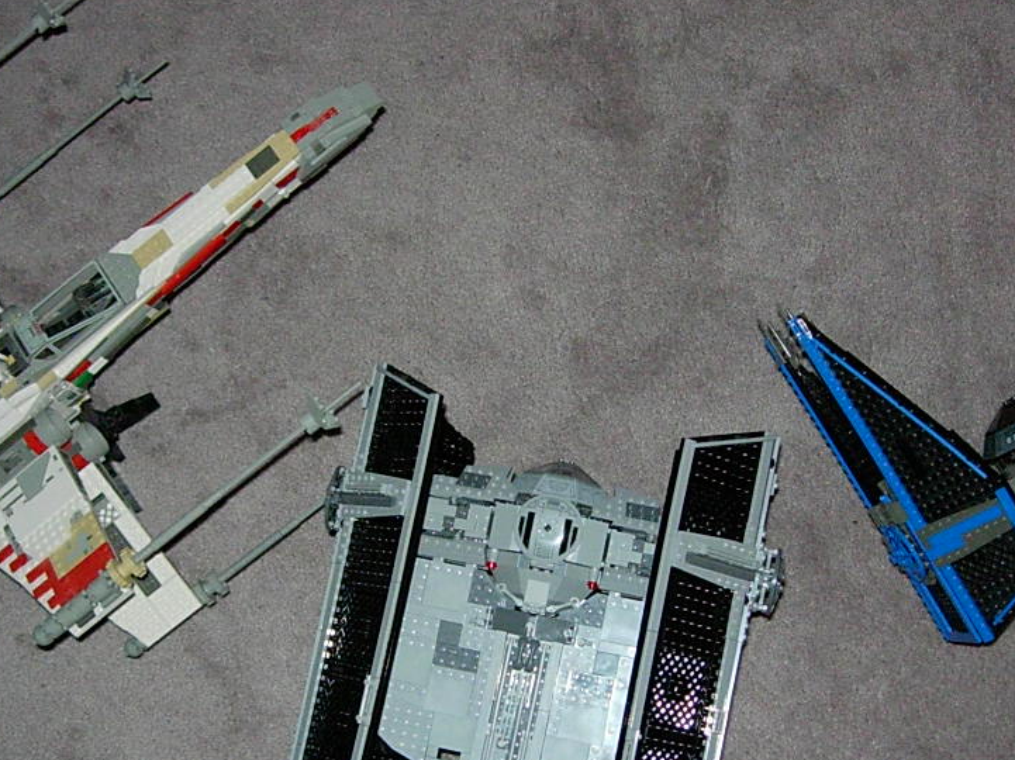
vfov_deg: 26.9
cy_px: 488
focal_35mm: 54
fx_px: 1583
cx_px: 500
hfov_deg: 35.6
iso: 400
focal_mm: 7.8
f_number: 2.8
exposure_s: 1/64
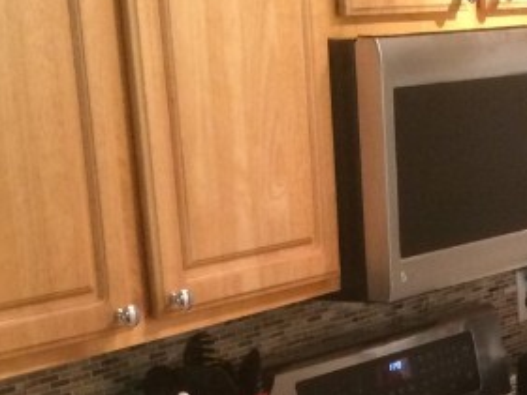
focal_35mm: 106
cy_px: 585
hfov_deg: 18.2
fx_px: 1614
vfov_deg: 13.2
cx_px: 480
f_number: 2.2
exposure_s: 1/17
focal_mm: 4.15
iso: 320
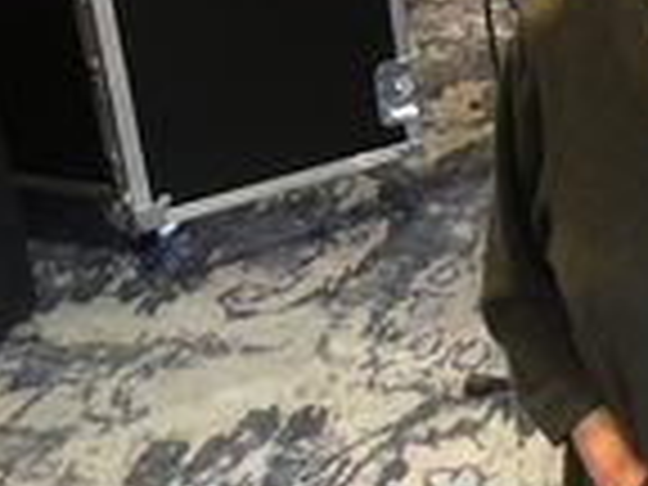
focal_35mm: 110
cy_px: -189
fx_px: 2059
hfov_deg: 16.0
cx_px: 1044
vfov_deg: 12.9
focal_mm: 3.99
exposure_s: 1/14
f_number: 1.8
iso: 100
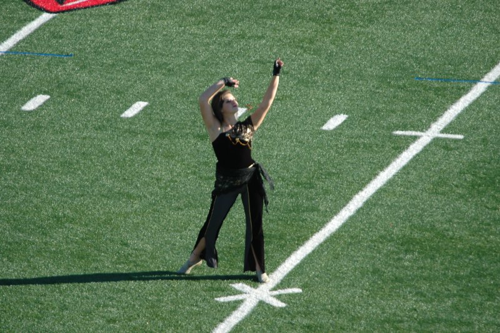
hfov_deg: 3.6
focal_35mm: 570
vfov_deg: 2.4
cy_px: 166
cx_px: 250
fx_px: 7910
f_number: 5.6
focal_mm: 380
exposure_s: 1/400
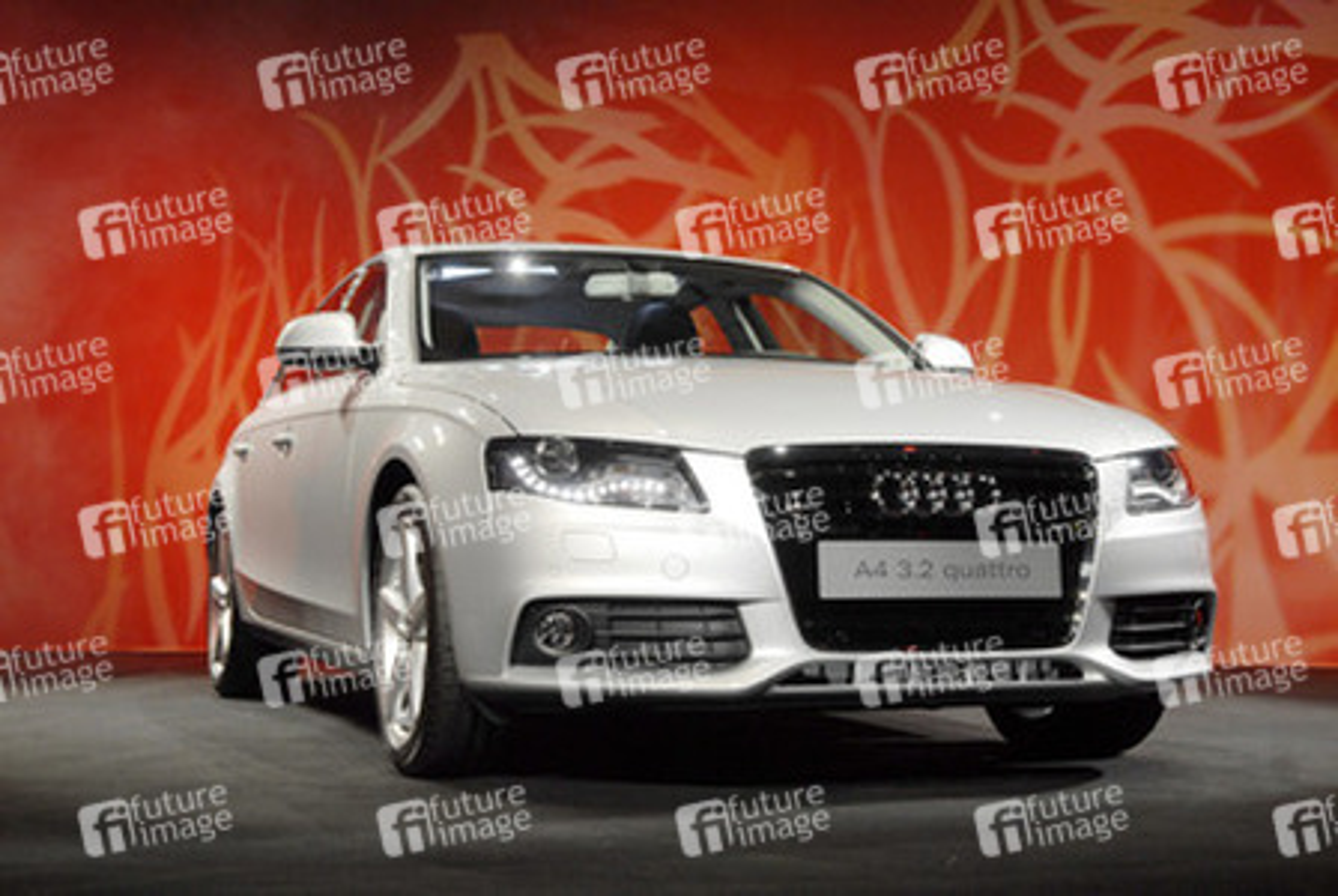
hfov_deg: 35.0
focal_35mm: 57
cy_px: 448
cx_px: 669
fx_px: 2121
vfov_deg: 23.9
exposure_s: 1/40
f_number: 5.6
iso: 640
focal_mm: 38
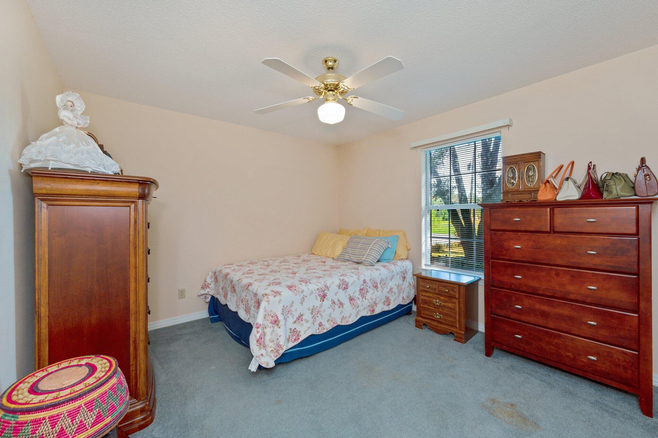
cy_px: 219
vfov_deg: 81.1
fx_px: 256
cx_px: 329
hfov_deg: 104.3
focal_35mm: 14
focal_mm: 14
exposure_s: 1/30
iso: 320
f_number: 9
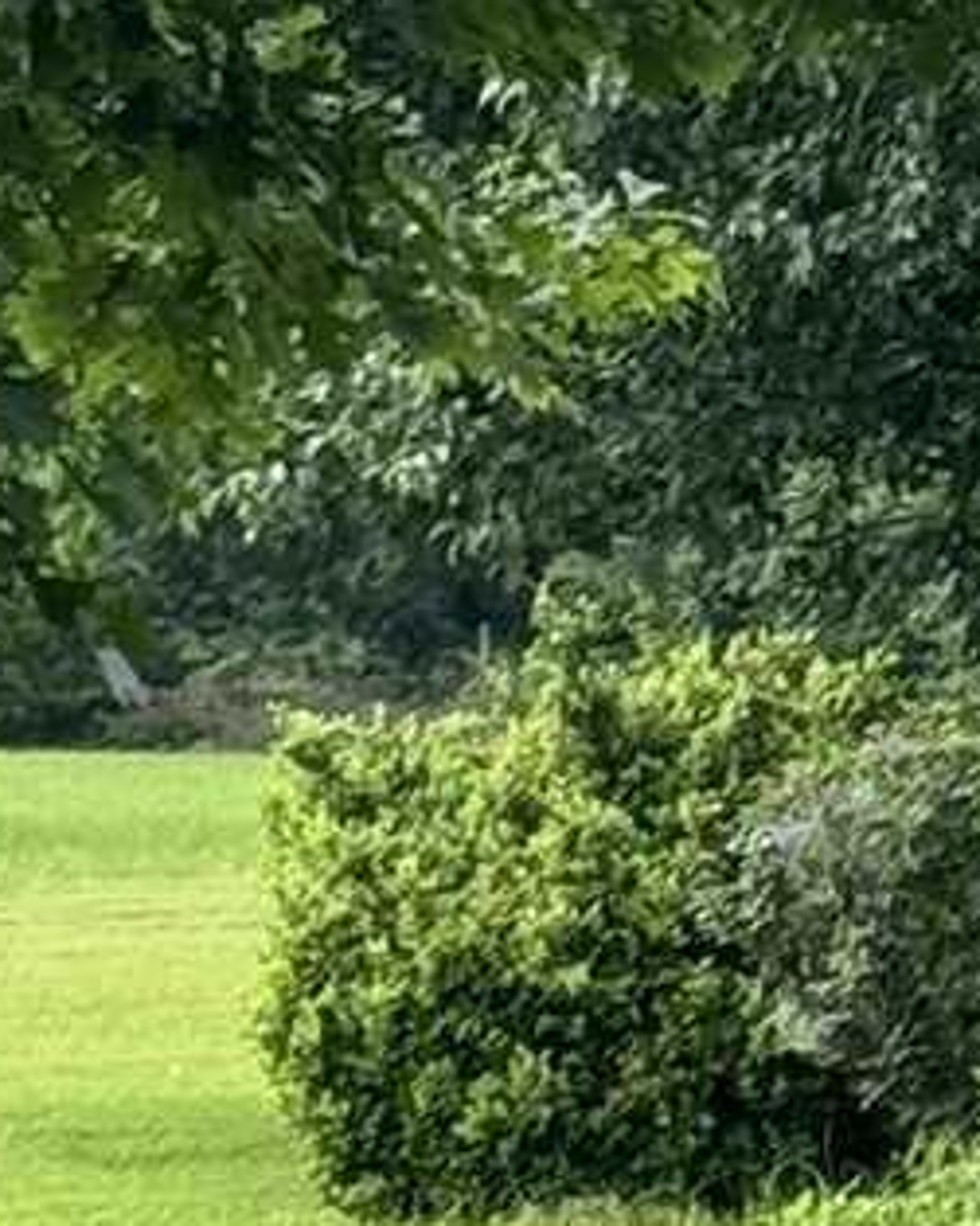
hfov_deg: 4.4
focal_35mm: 344
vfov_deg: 5.6
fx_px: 12478
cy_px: 738
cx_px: 2756
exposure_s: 1/700
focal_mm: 6.76
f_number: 1.78
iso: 64
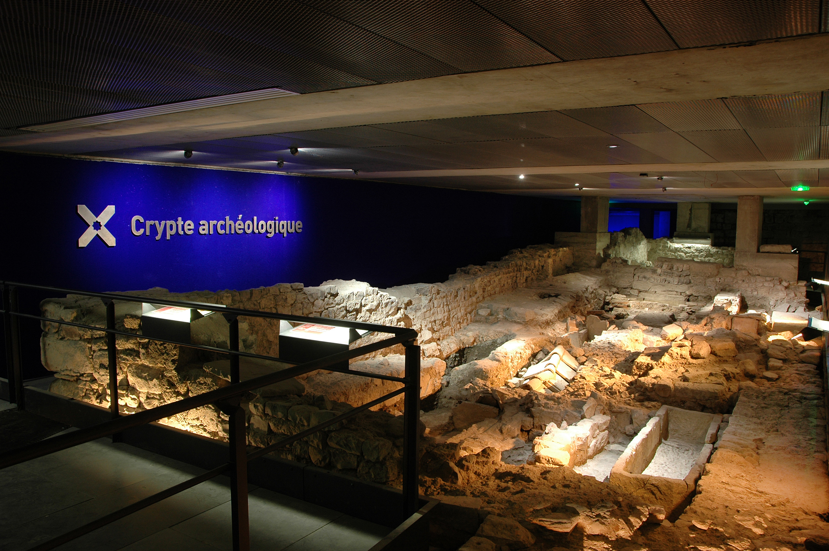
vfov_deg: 47.8
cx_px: 414
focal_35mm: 27
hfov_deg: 67.4
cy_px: 276
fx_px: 621
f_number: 6.7
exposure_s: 8
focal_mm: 18
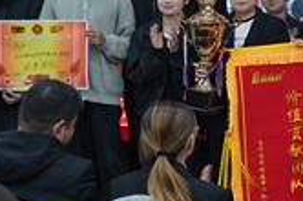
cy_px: 0
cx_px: 420
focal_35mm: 116
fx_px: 974
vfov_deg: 11.6
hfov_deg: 16.5
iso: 125
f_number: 2.8
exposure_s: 1/40
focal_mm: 32
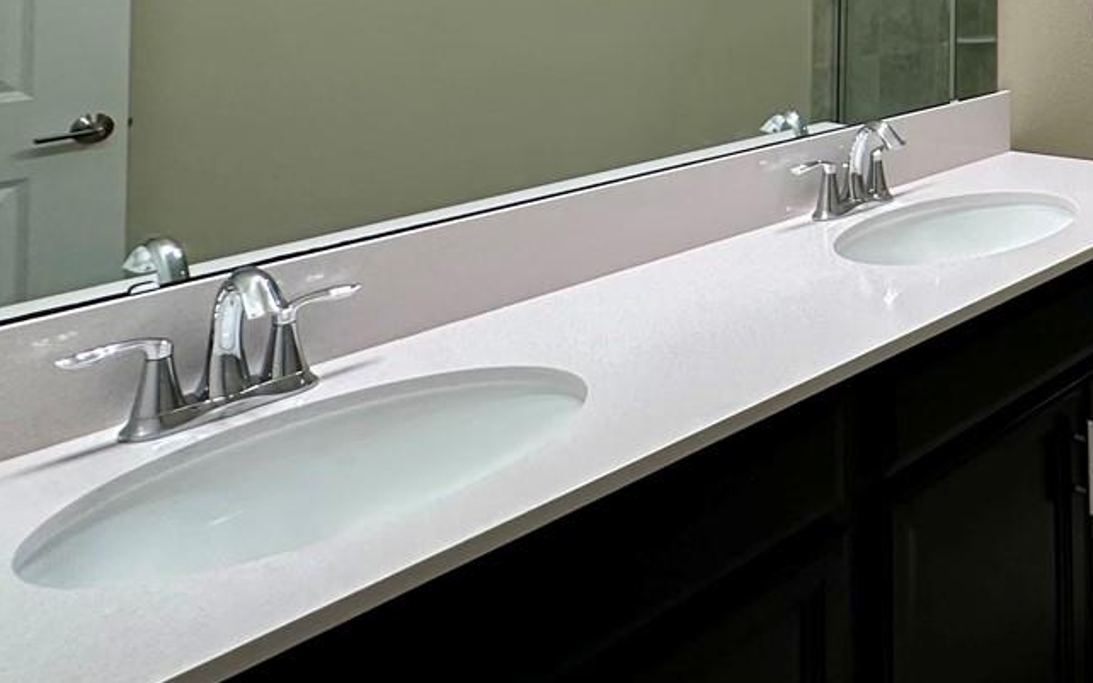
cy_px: -129
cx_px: 1250
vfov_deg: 29.7
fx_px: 1102
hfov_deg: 40.5
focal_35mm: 37
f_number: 2.2
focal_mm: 2.22
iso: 250
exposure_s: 1/120
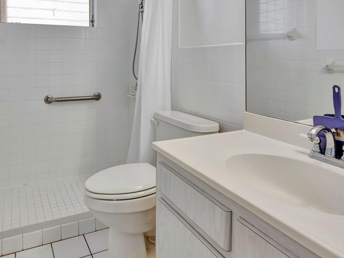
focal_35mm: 27
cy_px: 75
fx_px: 268
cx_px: 139
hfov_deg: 64.8
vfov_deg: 49.9
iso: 100
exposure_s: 1/25
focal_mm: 16
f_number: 5.6
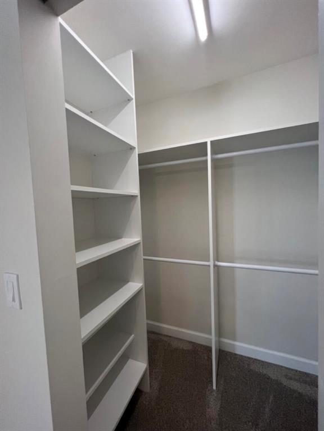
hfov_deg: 89.9
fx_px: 162
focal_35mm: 13
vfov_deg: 106.2
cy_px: 216
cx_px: 162
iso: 125
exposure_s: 1/120
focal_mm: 1.57
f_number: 1.8
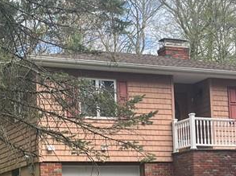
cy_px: 162
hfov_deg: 21.5
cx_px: 101
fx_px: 620
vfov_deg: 16.0
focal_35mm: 91
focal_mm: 5.1
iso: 50
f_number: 1.6
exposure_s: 1/746
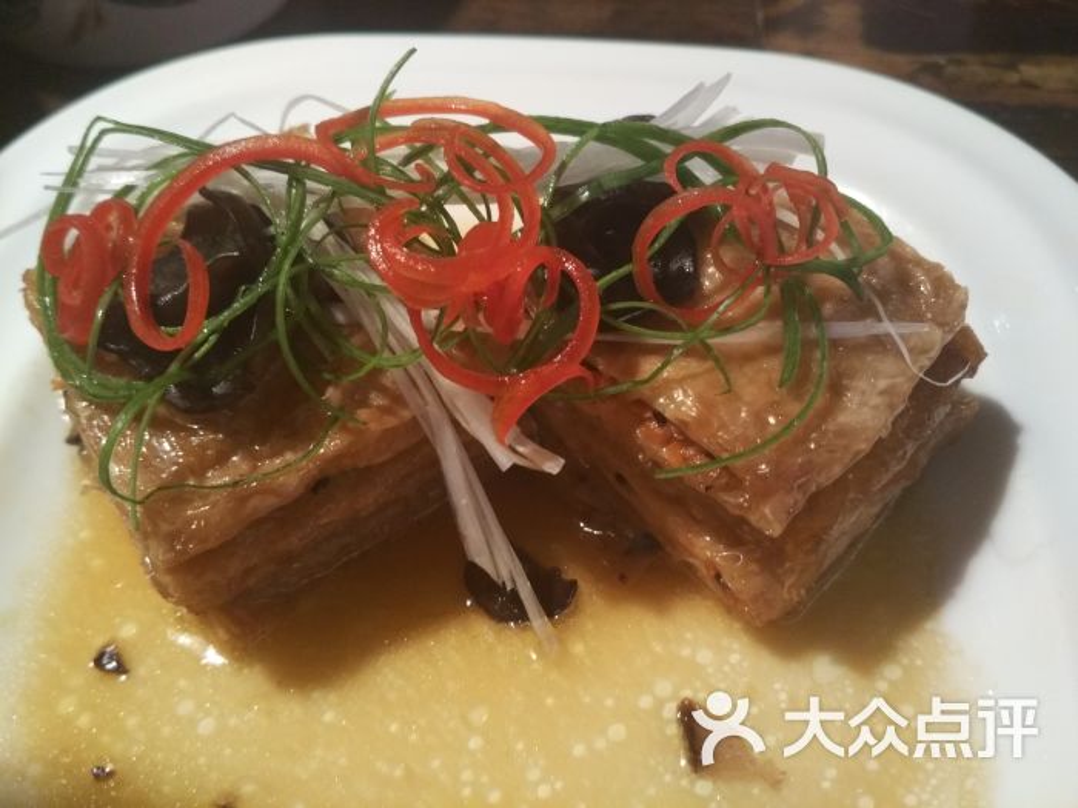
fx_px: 934
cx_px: 539
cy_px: 404
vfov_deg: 46.8
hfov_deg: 60.0
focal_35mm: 30
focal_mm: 4.12
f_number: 2
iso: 755
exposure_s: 1/17
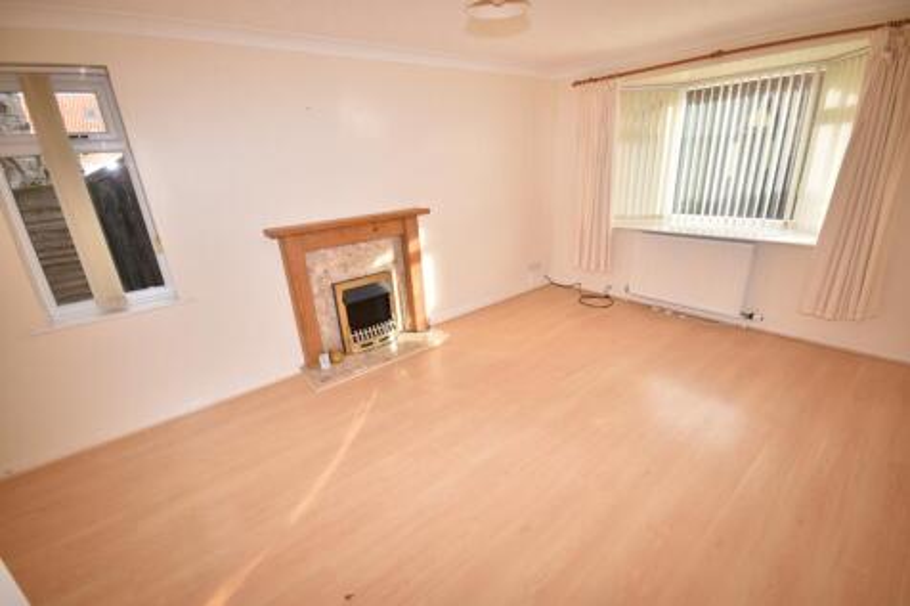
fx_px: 379
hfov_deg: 100.4
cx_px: 455
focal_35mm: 15
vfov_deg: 77.3
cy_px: 303
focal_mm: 10
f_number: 4.8
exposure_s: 1/90
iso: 100
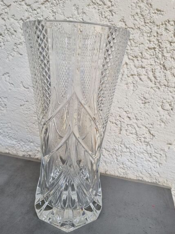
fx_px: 196
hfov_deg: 48.2
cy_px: 120
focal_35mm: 29
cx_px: 85
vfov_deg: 61.7
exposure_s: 1/706
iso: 50
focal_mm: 5.4
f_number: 1.8
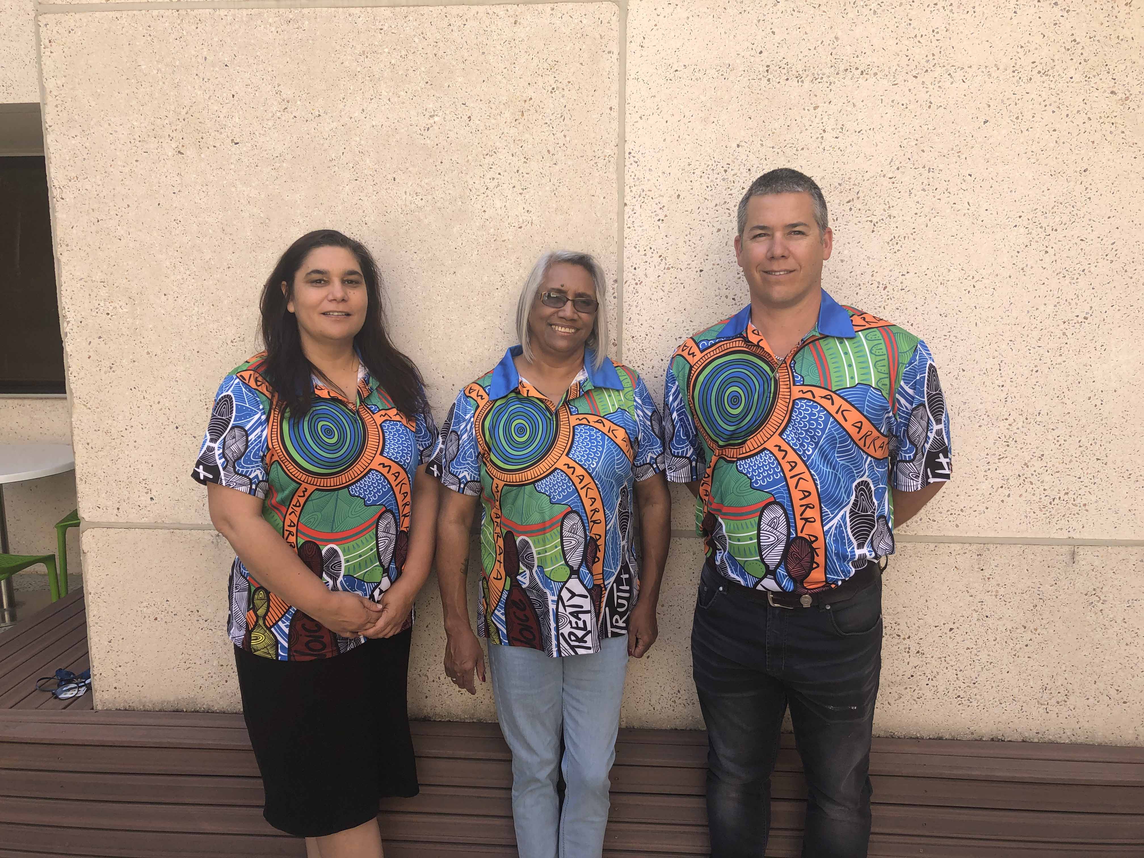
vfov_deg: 49.7
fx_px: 925
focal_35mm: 28
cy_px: 429
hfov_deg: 63.4
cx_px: 572
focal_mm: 3.99
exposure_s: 1/258
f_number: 1.8
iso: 20
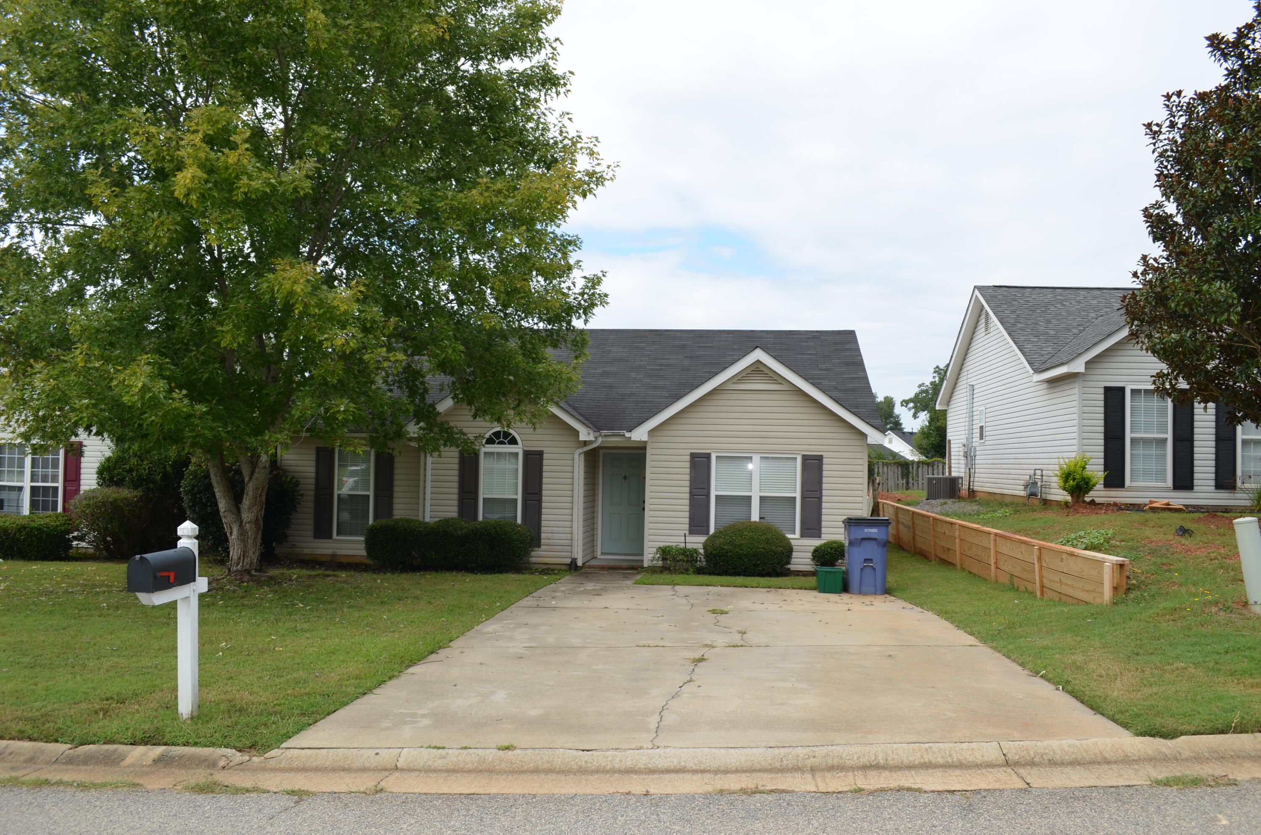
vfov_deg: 47.7
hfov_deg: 67.5
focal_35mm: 27
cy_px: 418
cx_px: 630
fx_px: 944
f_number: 7.1
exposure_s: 1/200
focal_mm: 18
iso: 100
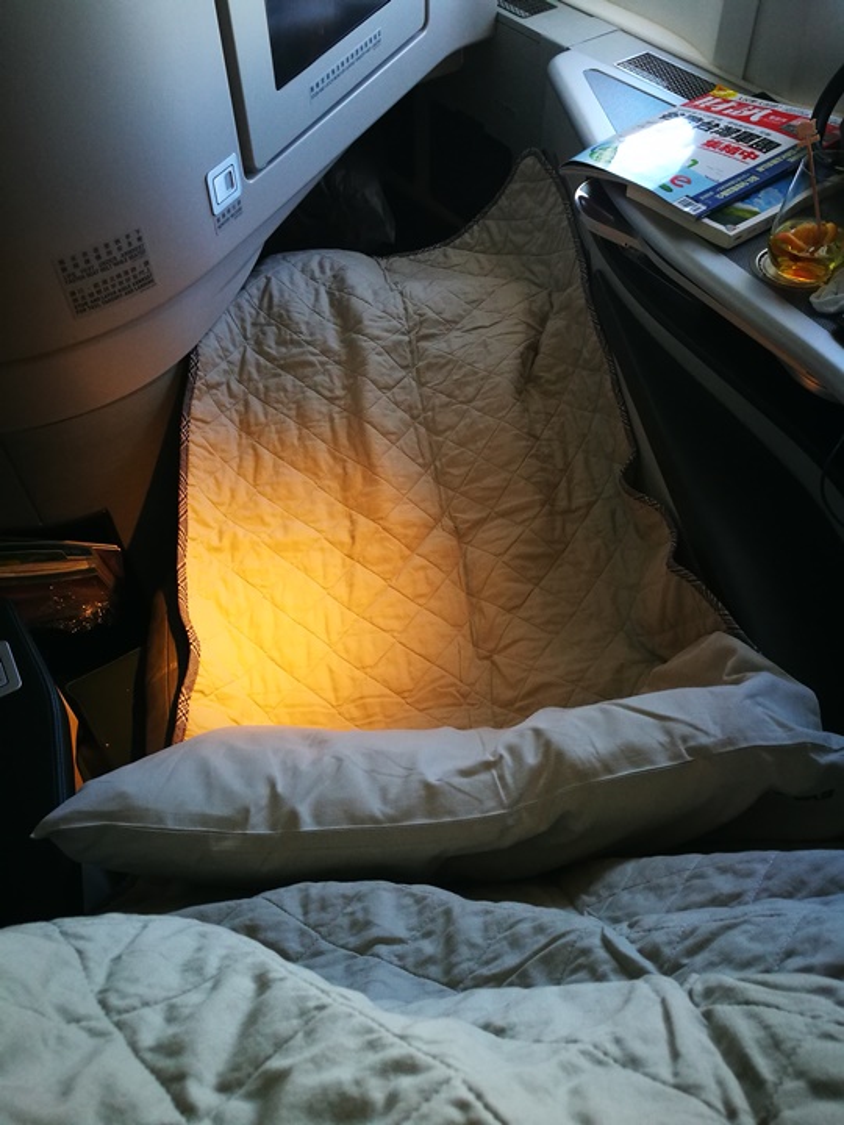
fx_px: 878
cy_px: 562
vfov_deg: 65.3
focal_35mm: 27
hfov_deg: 51.4
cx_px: 422
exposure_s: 1/30
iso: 200
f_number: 2.2
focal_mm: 4.5
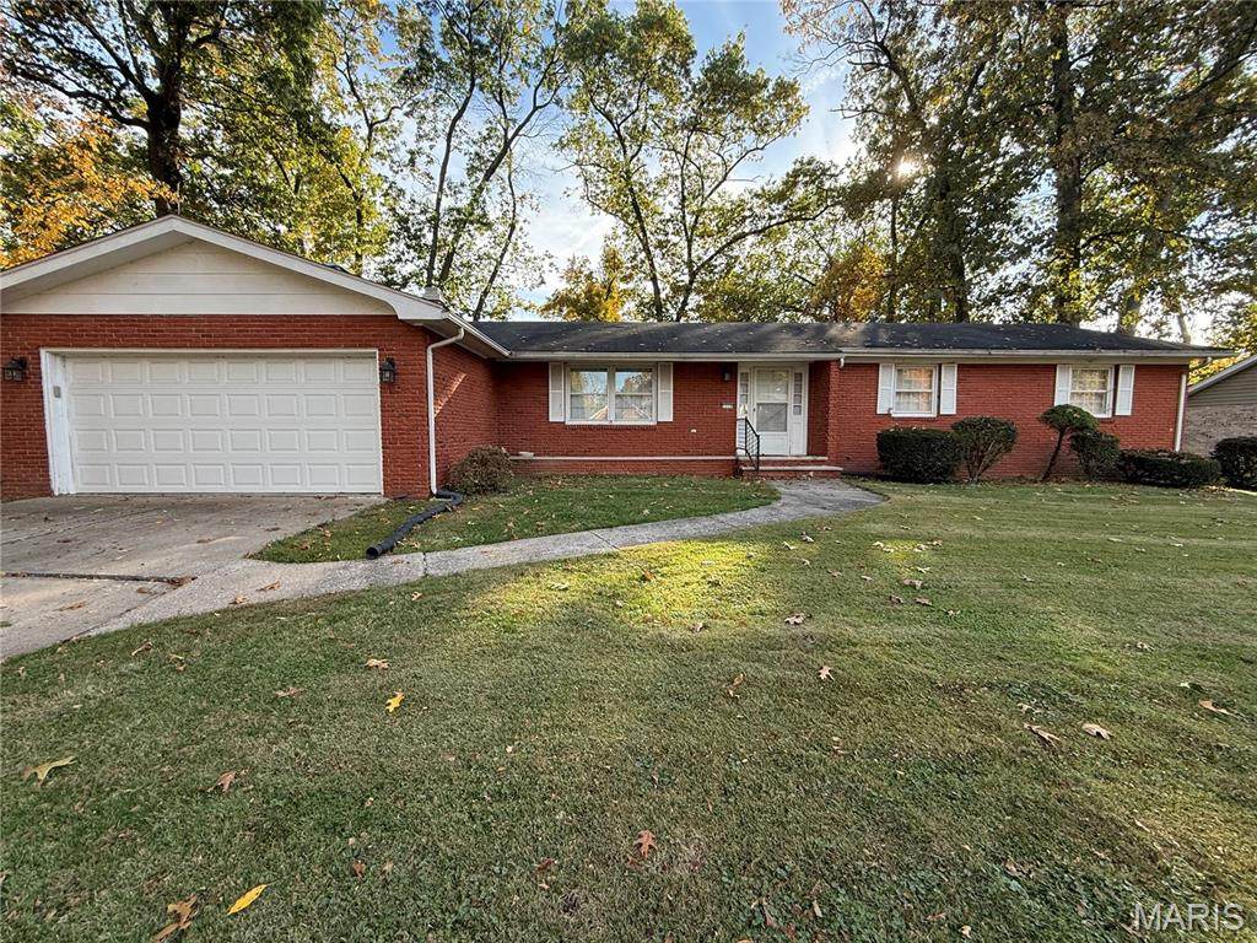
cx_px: 628
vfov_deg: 85.7
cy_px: 472
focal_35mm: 14
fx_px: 508
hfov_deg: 102.1
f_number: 2.2
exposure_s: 1/300
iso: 64
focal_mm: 2.22
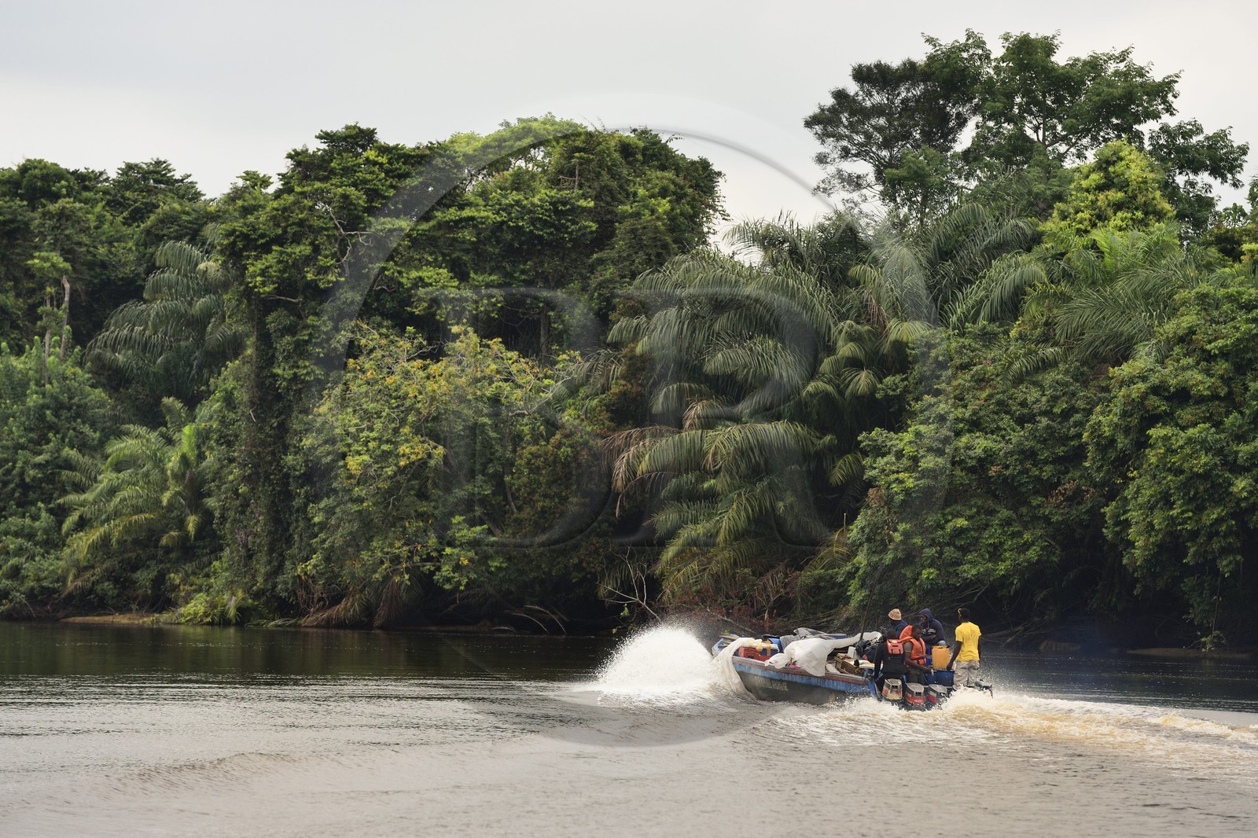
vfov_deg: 7.8
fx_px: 6114
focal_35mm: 175
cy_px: 419
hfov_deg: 11.7
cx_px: 629
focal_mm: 175
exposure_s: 1/1000
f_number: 5.6
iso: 800
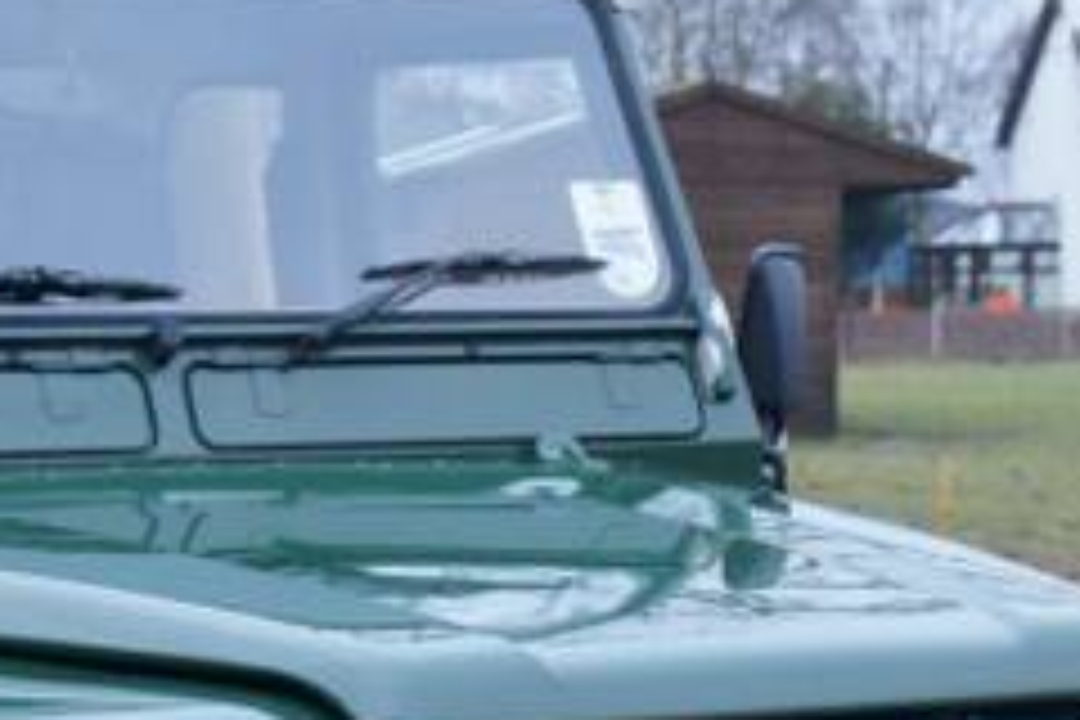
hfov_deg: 14.6
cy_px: 958
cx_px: 320
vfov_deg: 9.6
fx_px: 4200
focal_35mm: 140
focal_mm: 28
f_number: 4.5
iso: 1600
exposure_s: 1/60
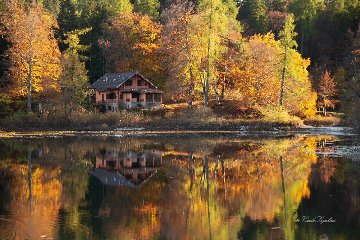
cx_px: 180
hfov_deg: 19.5
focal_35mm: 105
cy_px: 120
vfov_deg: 13.0
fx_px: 1050
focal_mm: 105
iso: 100
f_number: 4
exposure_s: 1/50
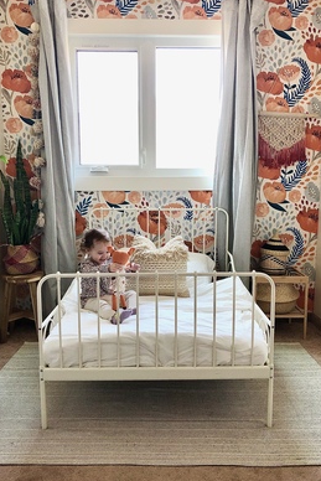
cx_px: 165
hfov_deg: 43.6
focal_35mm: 30
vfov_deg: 61.9
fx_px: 401
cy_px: 245
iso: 40
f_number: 1.8
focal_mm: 4
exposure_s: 1/30
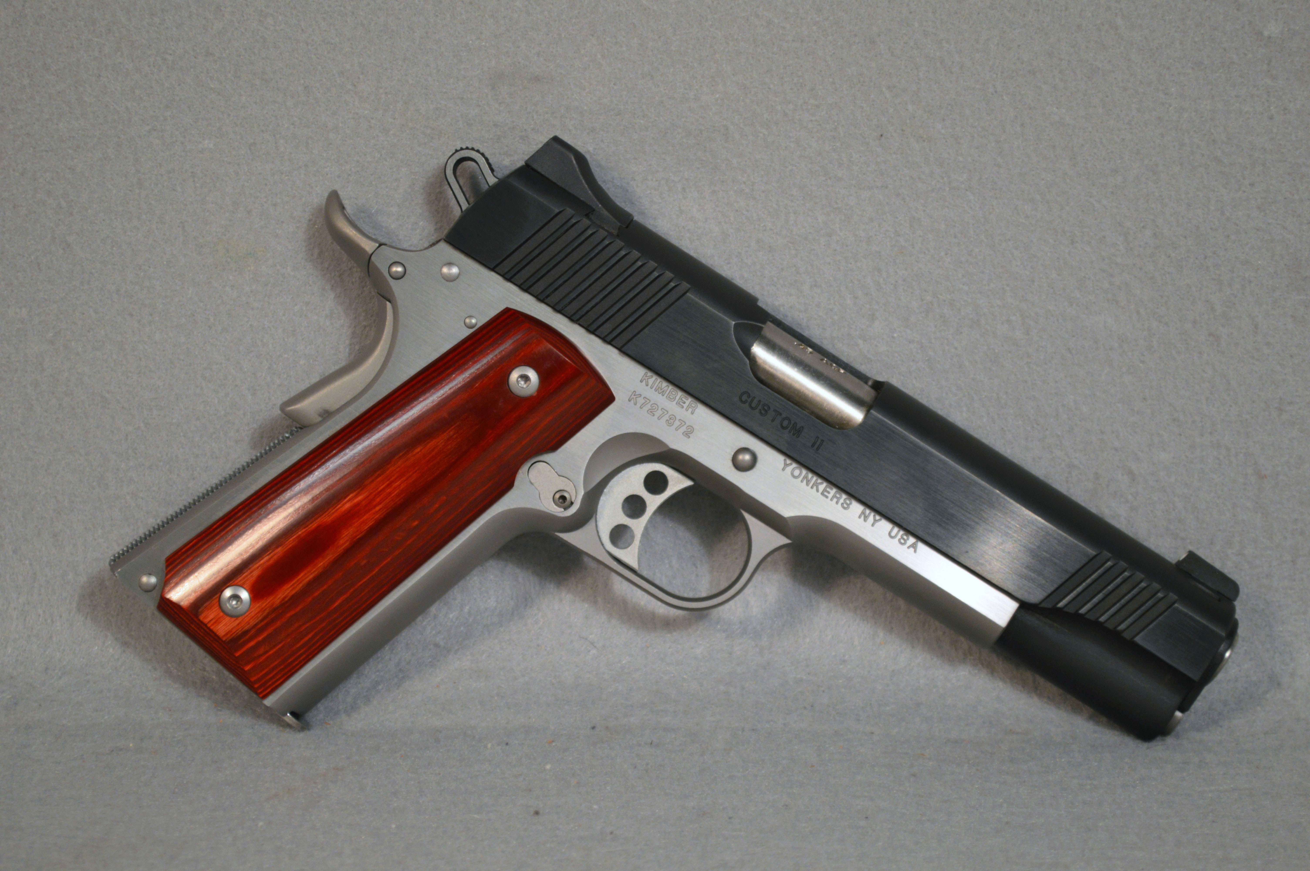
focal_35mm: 82
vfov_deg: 16.5
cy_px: 436
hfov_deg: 24.6
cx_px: 655
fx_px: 2999
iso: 400
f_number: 5.6
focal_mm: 55
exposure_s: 1/40
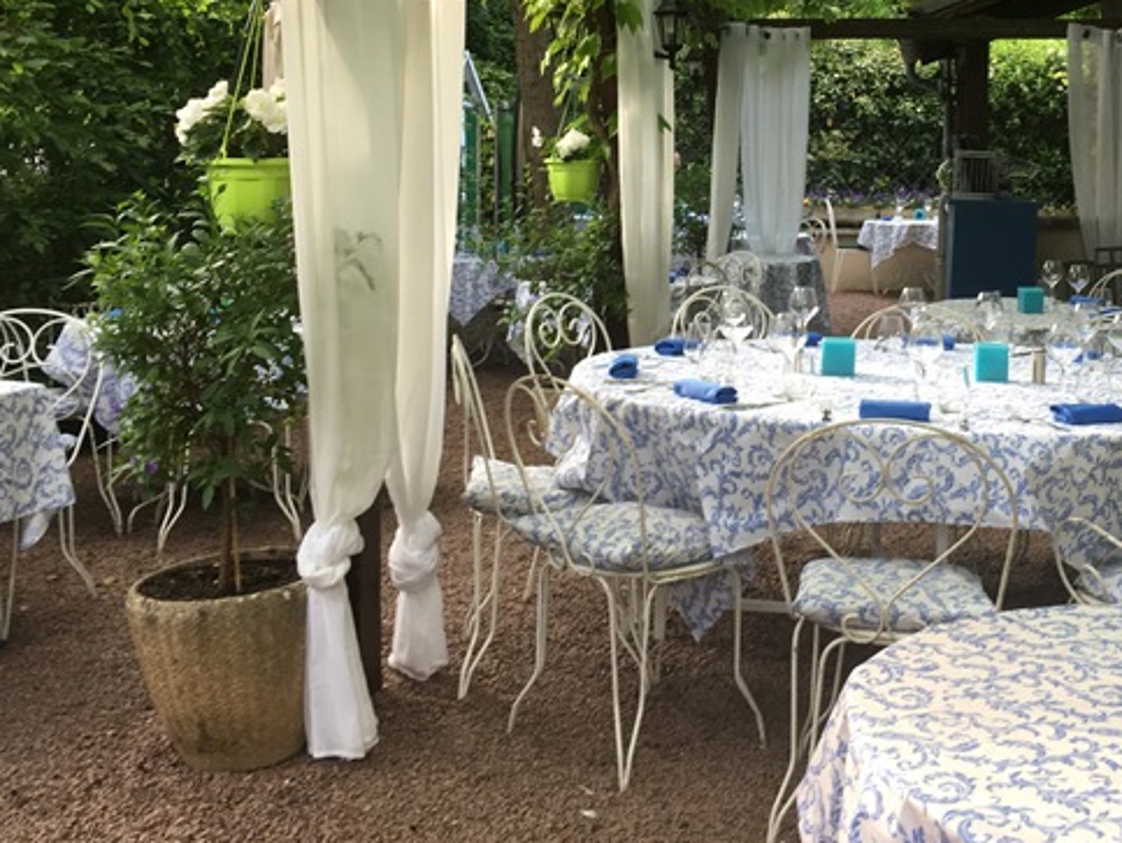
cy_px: 225
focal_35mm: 48
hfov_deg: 39.1
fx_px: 1557
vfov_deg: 29.9
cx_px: 753
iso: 40
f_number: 2.2
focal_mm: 4.15
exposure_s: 1/100
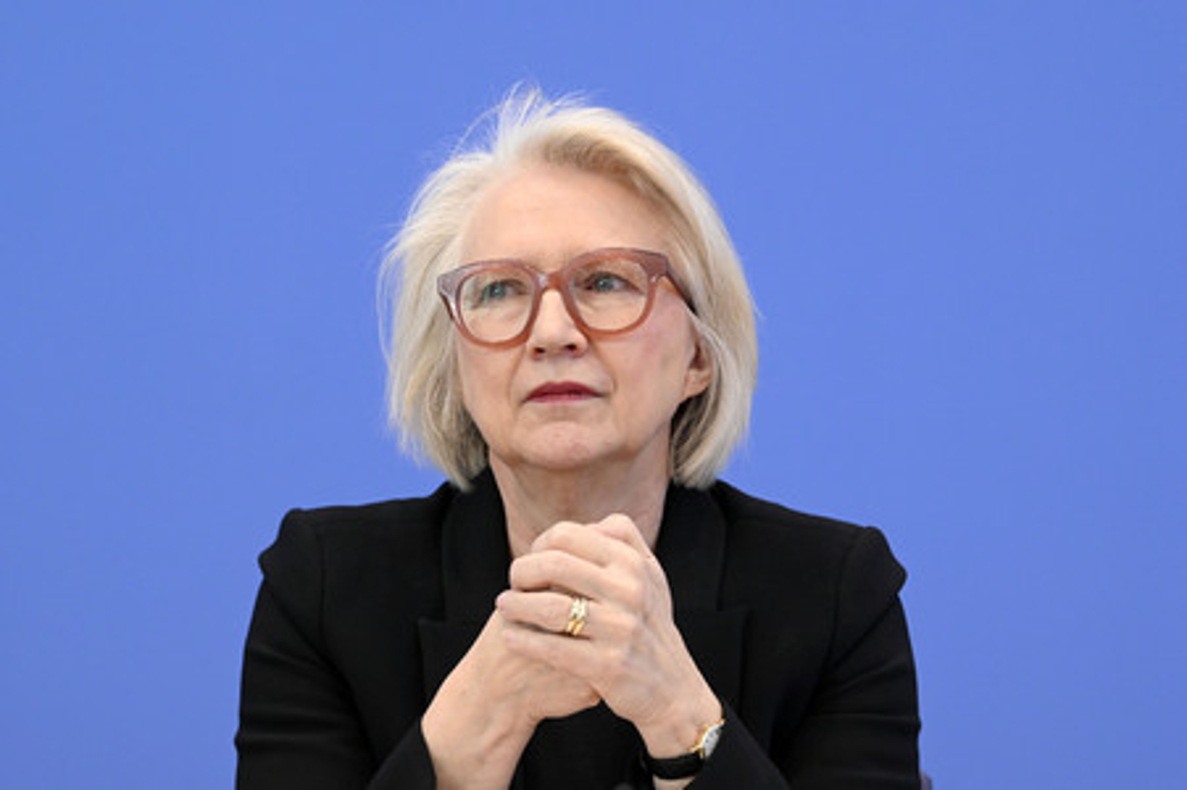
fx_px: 3954
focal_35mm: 120
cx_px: 594
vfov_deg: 11.4
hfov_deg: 17.1
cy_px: 395
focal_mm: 120
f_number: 6.3
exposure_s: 1/500
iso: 4000
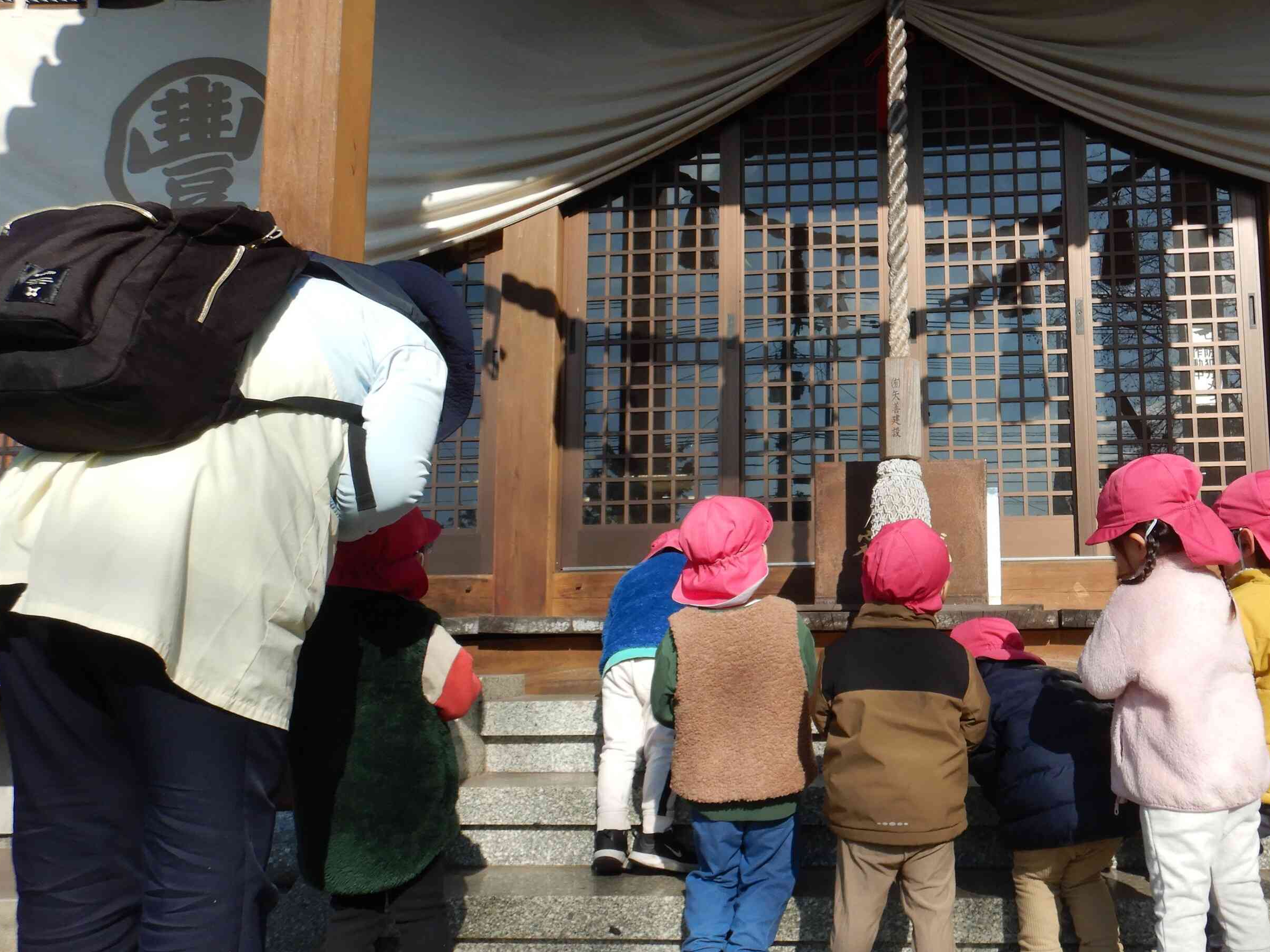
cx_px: 822
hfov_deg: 55.9
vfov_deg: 44.2
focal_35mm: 32
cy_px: 492
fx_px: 1174
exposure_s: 1/800
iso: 125
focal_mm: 4.3
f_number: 4.1
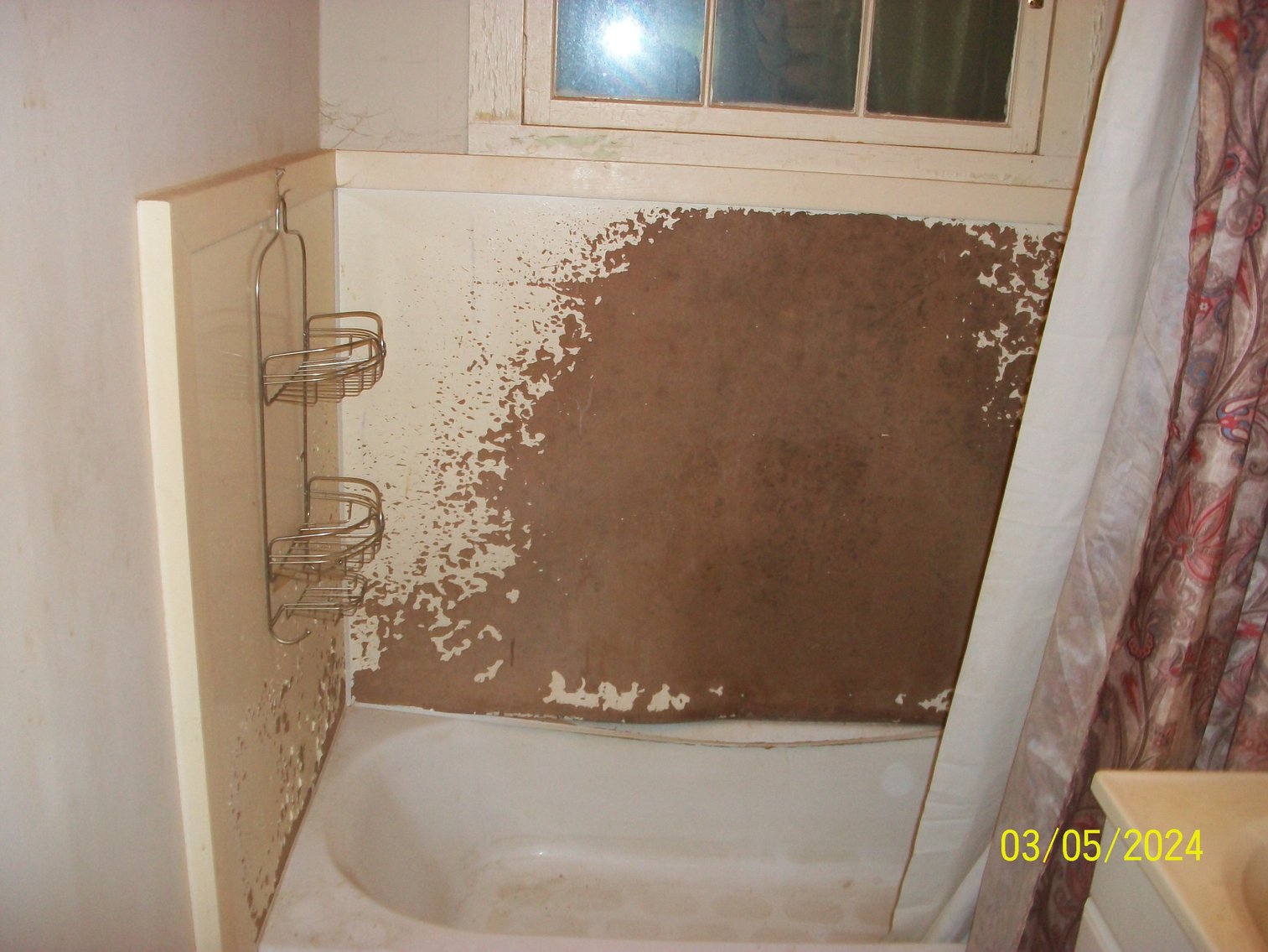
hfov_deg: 54.0
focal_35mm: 34
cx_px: 634
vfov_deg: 41.8
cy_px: 476
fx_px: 1246
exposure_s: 1/60
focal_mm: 5.7
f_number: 2.8
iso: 120
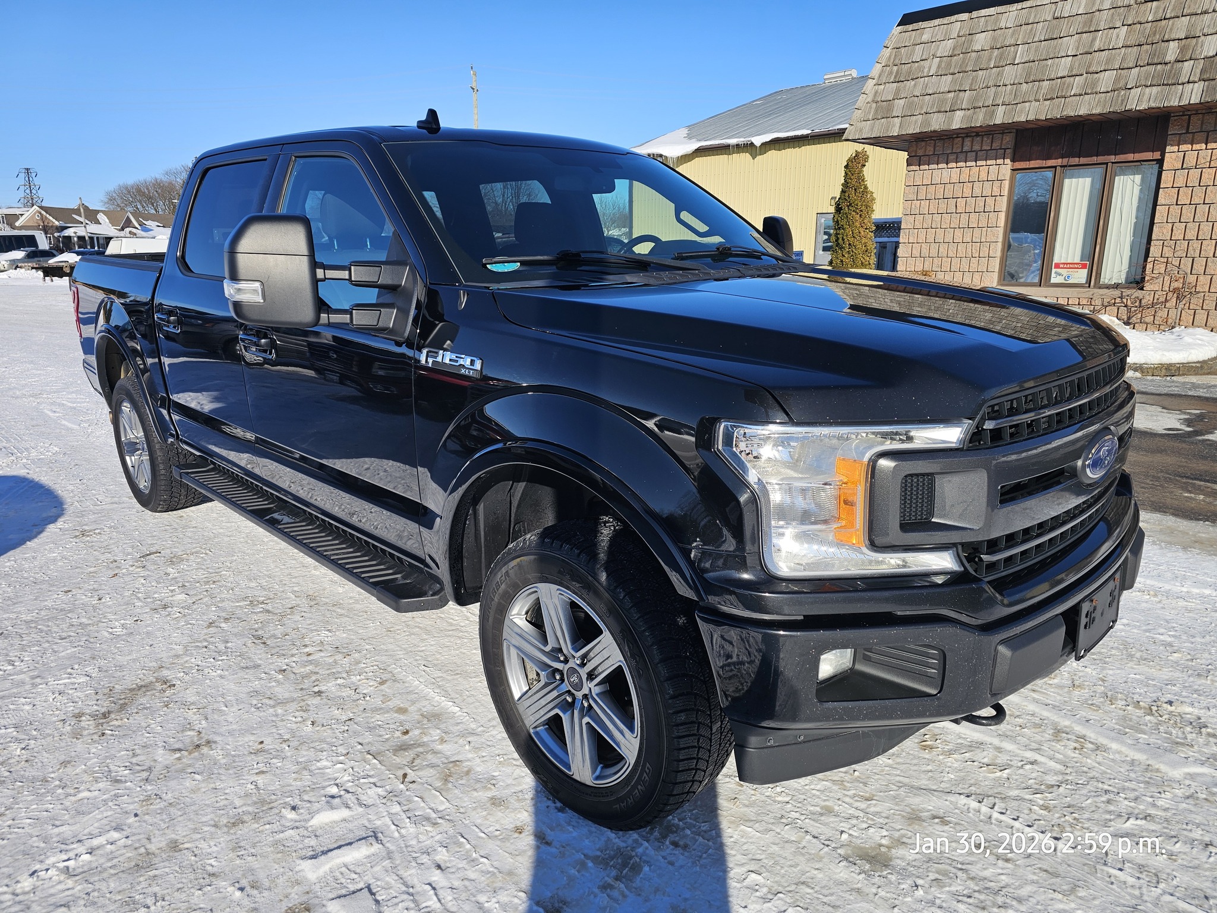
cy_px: 456
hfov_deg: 73.9
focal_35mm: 23
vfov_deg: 58.9
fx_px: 809
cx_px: 608
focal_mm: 6.3
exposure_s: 1/939
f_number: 1.7
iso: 10
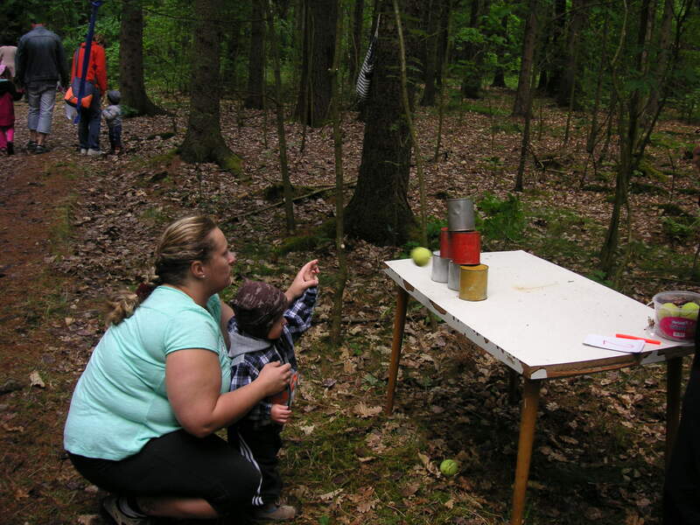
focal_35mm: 37
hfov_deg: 50.1
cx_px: 350
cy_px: 262
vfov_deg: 38.7
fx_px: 748
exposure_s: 1/180
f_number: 2.8
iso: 50
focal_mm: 6.1
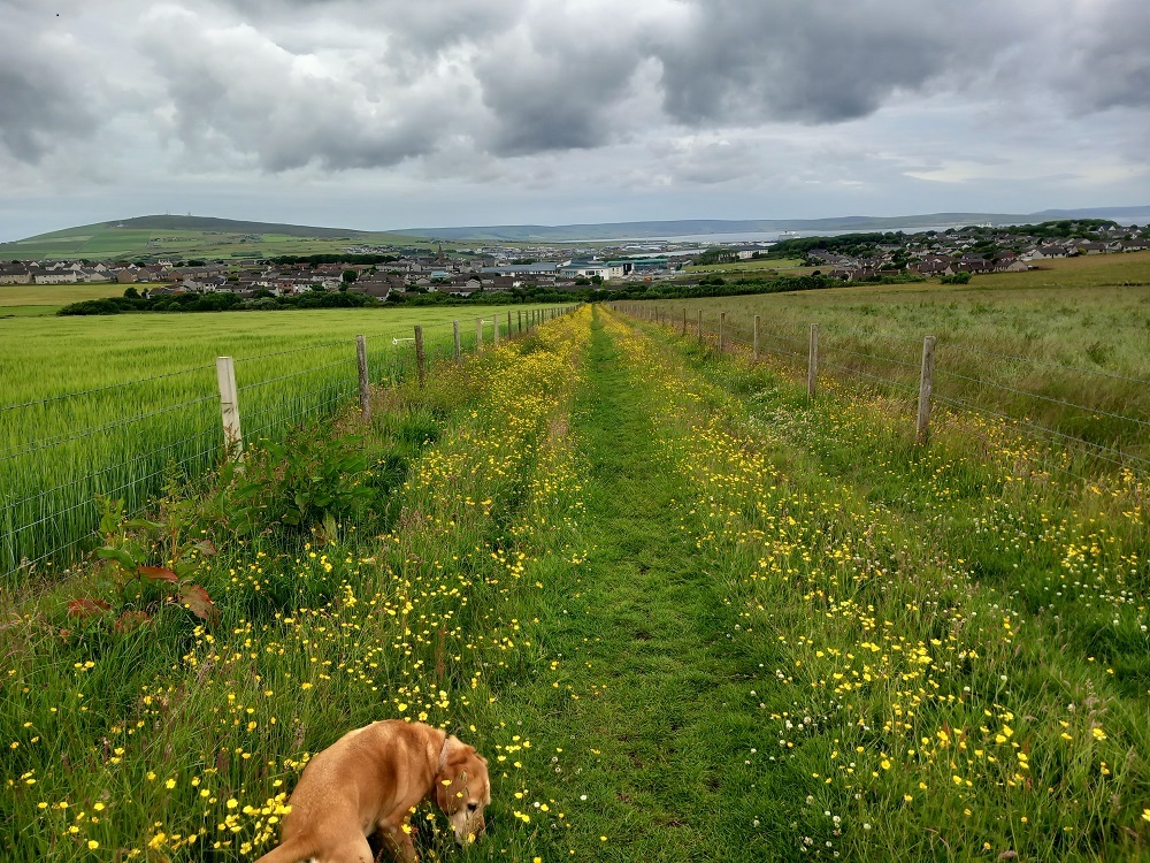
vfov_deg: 51.4
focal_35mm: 27
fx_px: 897
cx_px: 575
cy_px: 432
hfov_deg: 65.3
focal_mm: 4
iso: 20
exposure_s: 1/278
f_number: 1.8
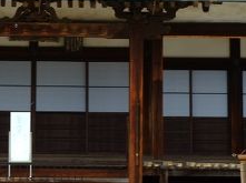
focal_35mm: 150
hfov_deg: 13.1
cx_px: 23
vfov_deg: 9.8
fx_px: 1064
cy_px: 23
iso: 100
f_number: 11
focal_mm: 35
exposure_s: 1/26
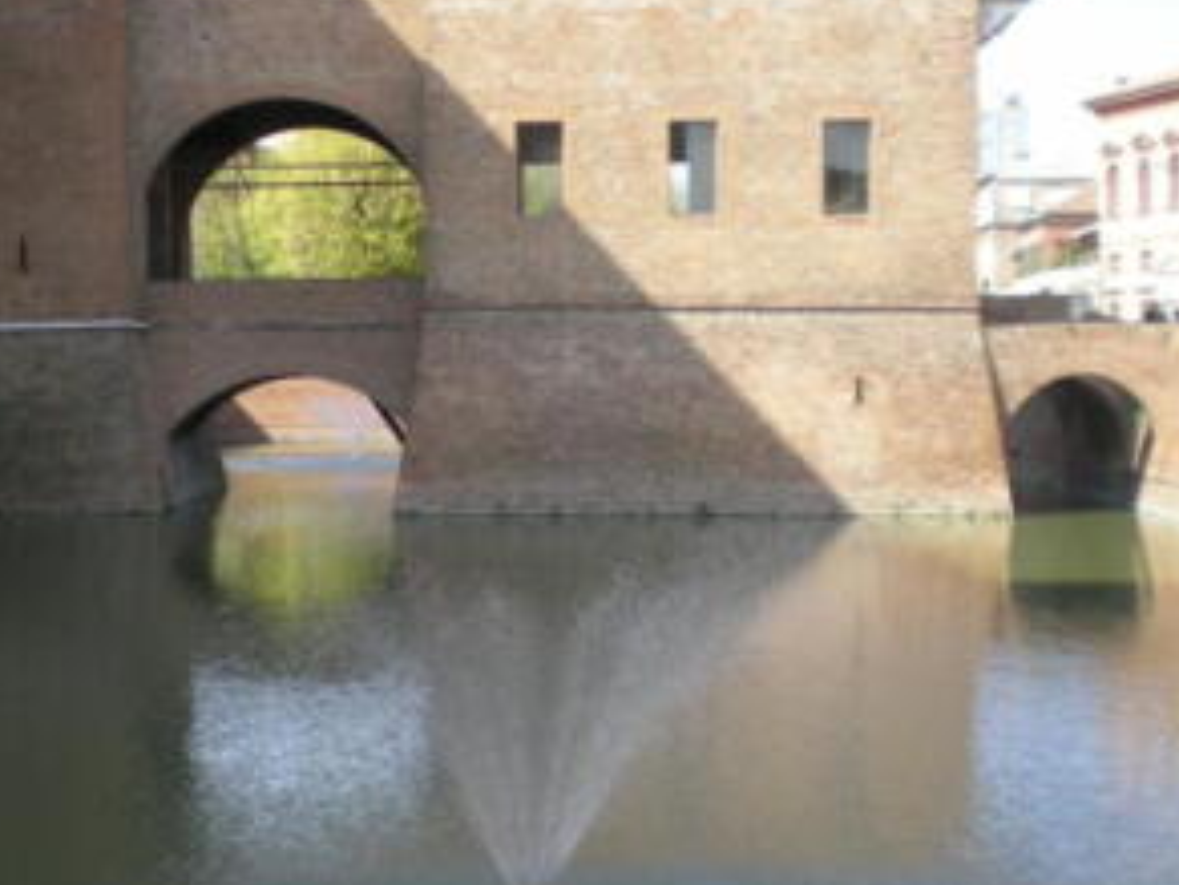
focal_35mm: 65
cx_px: 359
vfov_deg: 22.6
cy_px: 378
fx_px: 2214
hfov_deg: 29.5
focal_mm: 6.3
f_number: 3.1
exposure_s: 1/258
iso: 50
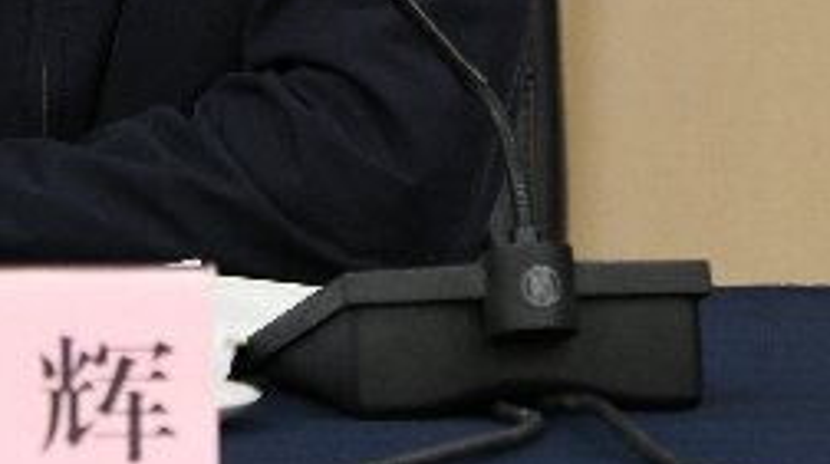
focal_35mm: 687
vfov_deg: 1.8
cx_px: 56
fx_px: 15101
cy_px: -421
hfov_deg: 3.1
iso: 1600
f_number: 5
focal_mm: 165
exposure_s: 1/100
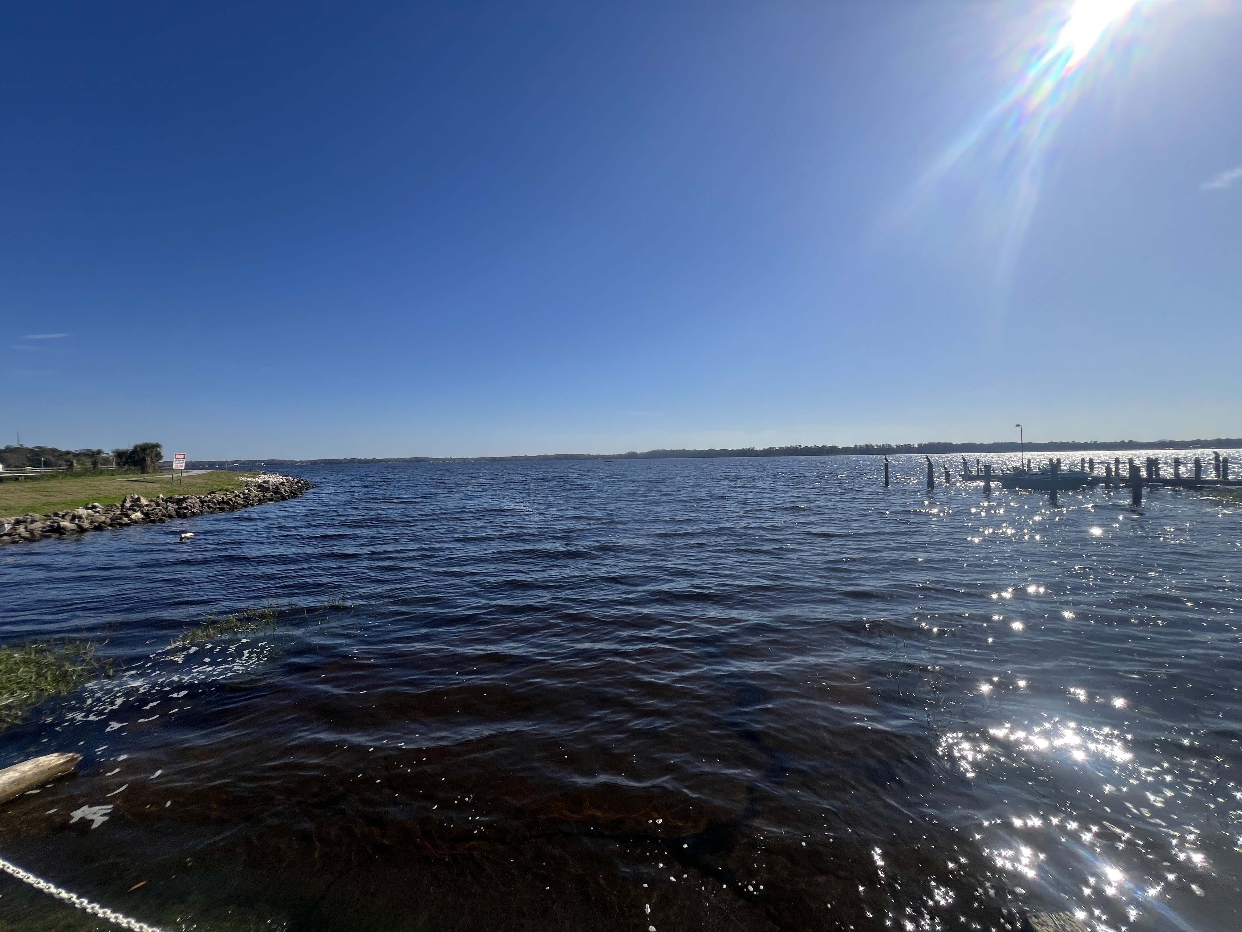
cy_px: 466
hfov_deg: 106.2
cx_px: 621
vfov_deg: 89.9
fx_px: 466
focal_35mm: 13
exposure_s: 1/2950
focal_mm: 1.57
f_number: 1.8
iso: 32
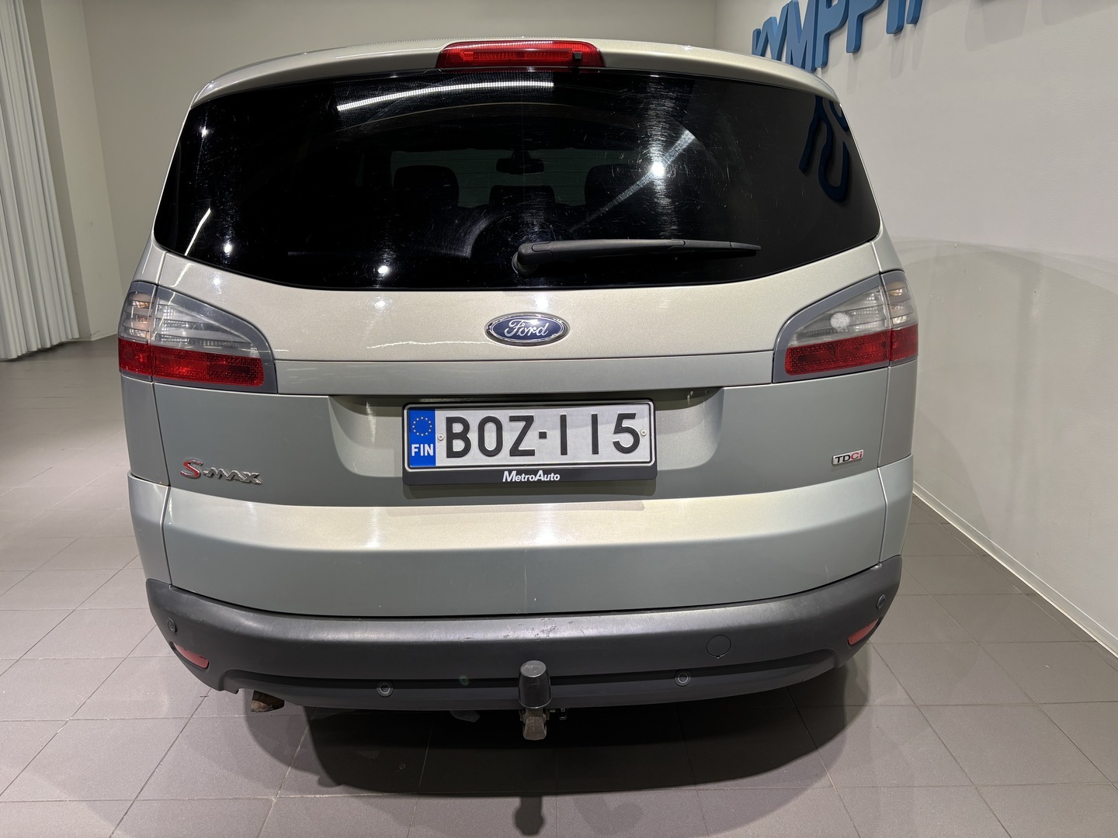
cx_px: 559
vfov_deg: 53.1
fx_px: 840
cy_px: 419
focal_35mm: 26
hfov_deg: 67.3
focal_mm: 5.96
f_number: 1.6
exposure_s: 1/100
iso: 50
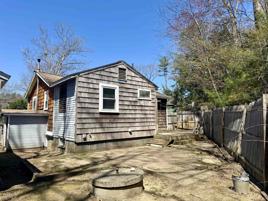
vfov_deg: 56.8
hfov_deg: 71.6
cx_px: 134
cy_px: 100
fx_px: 186
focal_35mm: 24
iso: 80
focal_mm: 6.76
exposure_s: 1/3021
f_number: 1.78
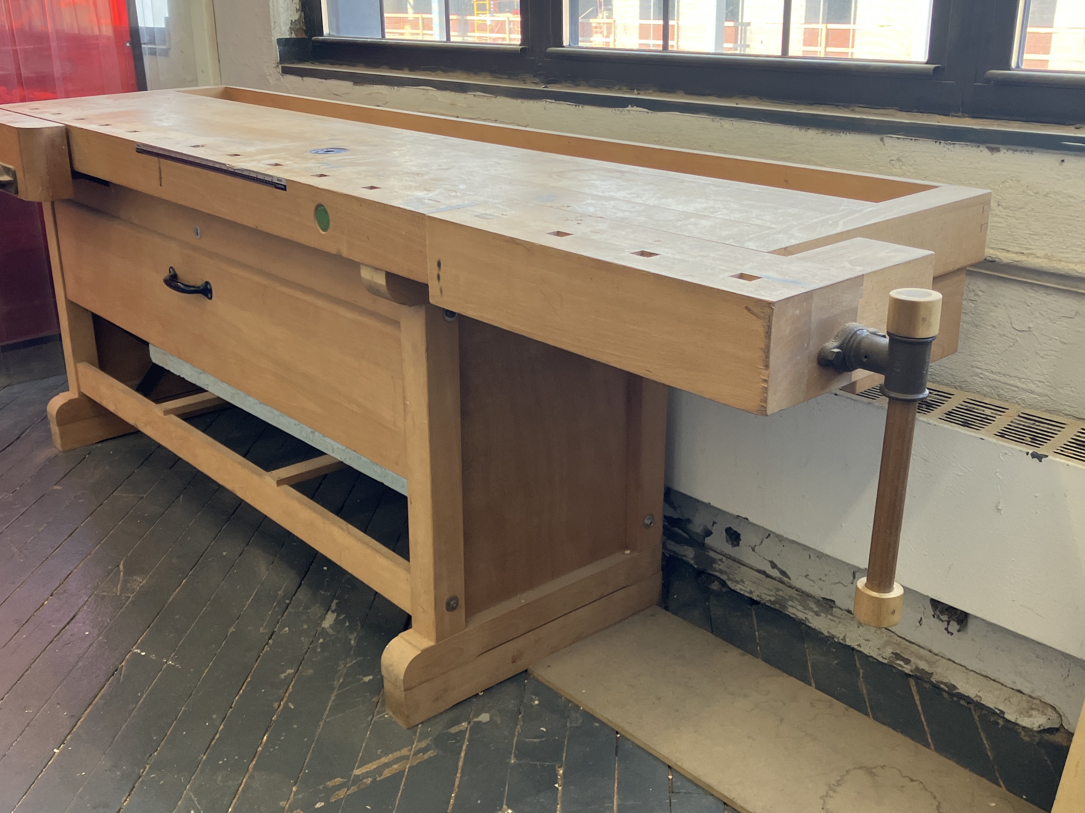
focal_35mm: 37
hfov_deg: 50.1
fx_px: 1160
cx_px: 493
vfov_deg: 38.7
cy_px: 405
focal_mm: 3.99
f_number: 1.8
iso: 50
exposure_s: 1/60
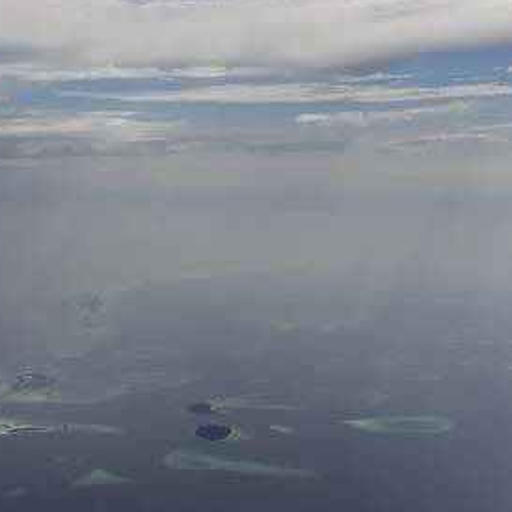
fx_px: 1088
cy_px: 253
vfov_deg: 26.5
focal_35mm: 65
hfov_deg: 26.1
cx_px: 125
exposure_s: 1/1000
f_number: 9
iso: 200
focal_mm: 50
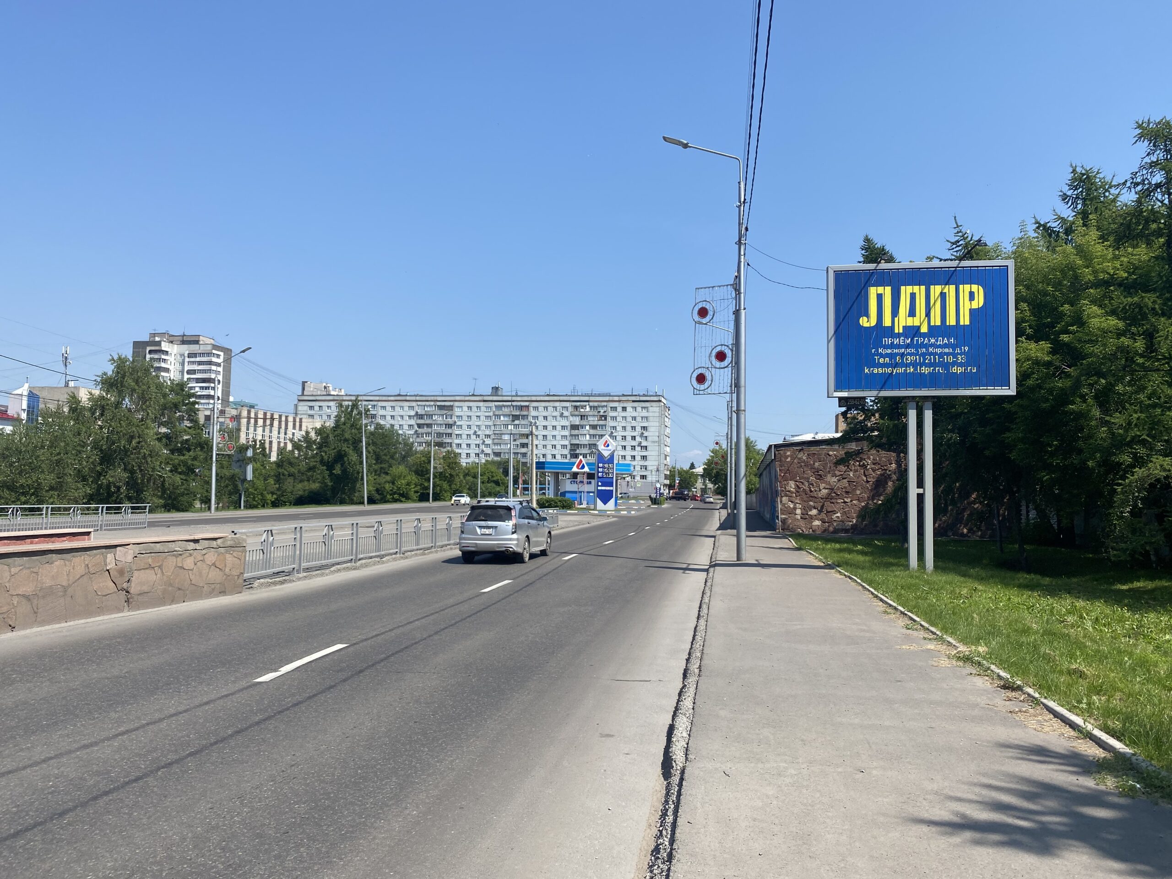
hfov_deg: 67.3
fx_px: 880
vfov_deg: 53.1
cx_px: 586
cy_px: 440
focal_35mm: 26
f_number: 1.8
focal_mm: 4.25
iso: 32
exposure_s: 1/2890
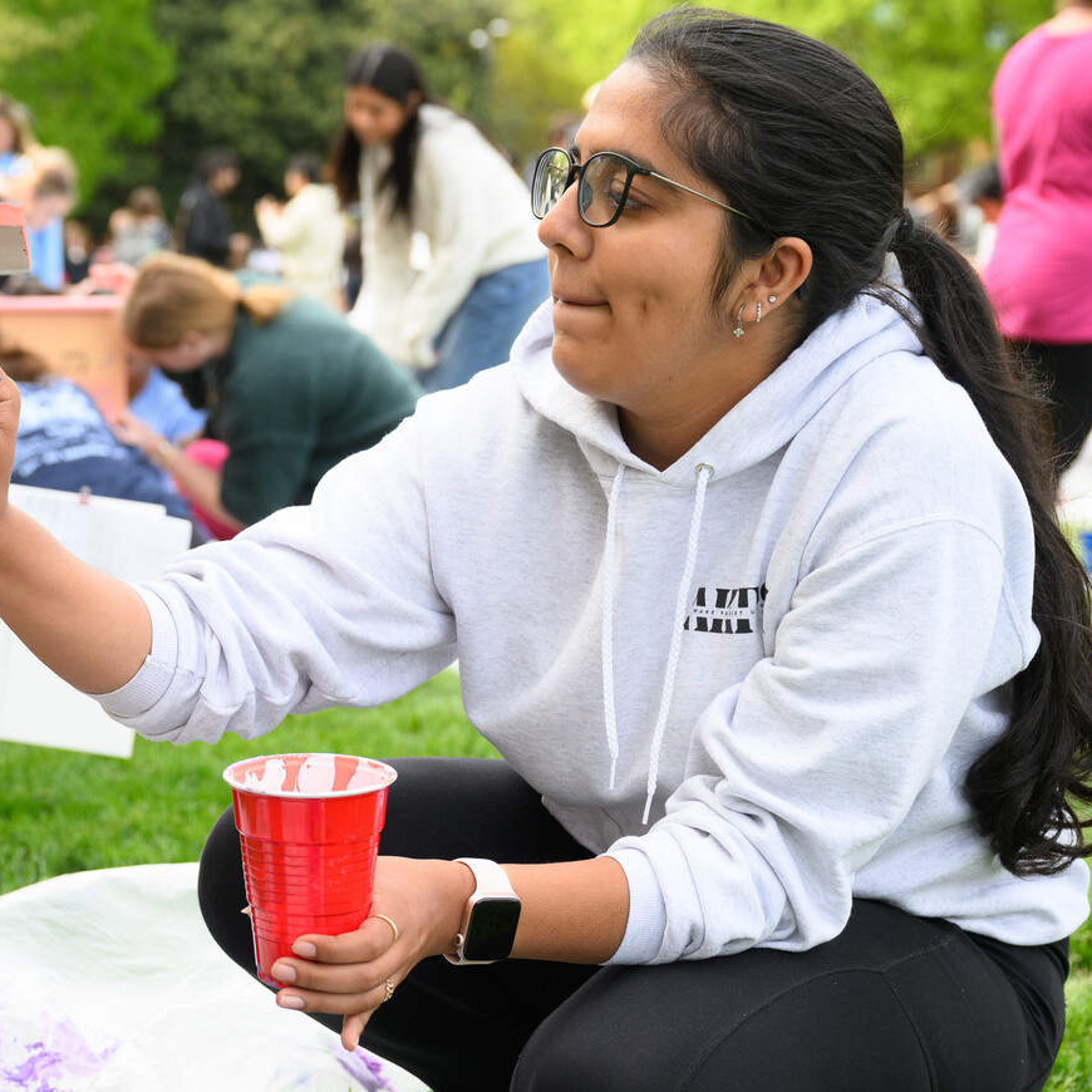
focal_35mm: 86
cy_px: 666
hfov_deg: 19.9
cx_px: 167
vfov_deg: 20.1
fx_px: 3069
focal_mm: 43
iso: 320
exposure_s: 1/640
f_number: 4
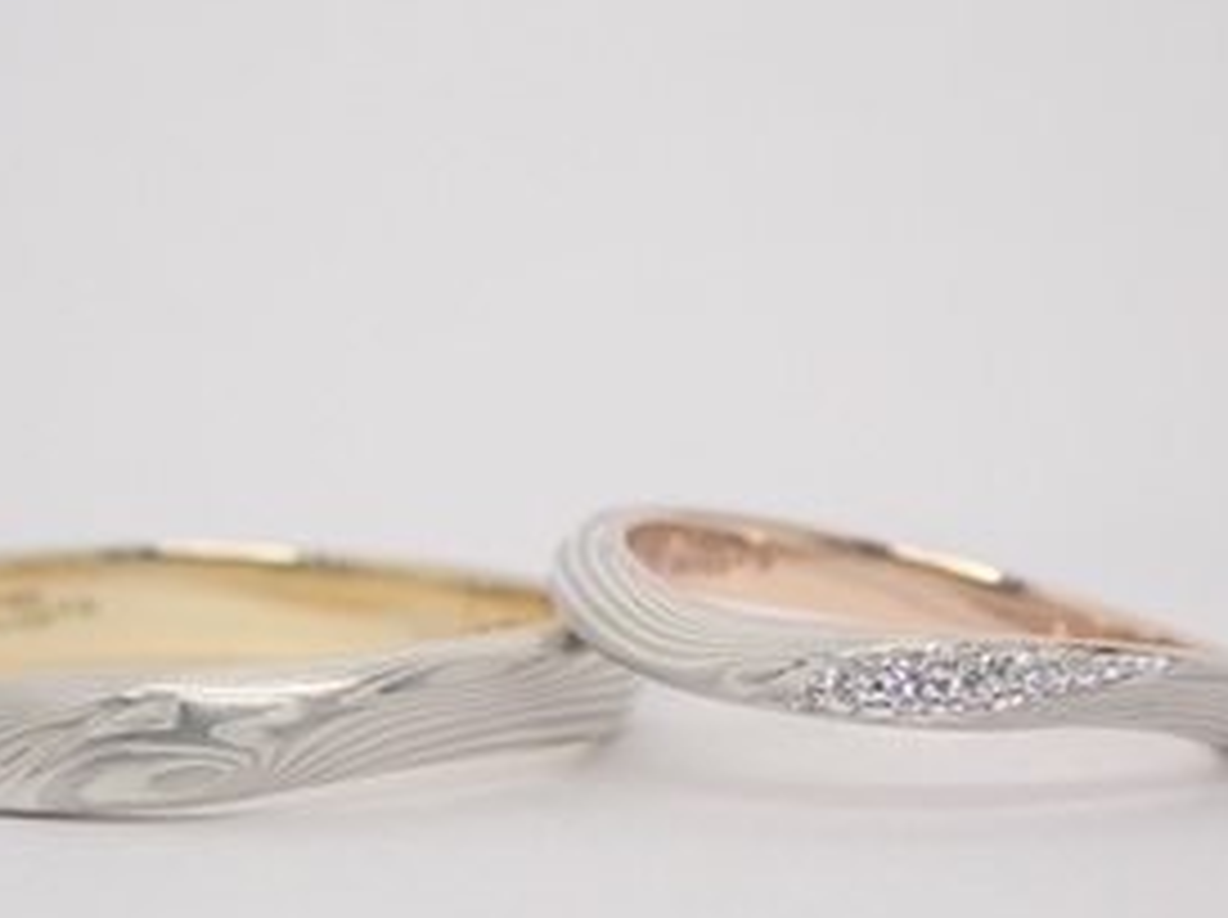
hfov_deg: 15.5
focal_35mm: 127
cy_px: 677
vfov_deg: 11.6
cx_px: 531
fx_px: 4499
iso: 200
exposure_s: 1/160
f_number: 4.1
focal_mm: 13.65
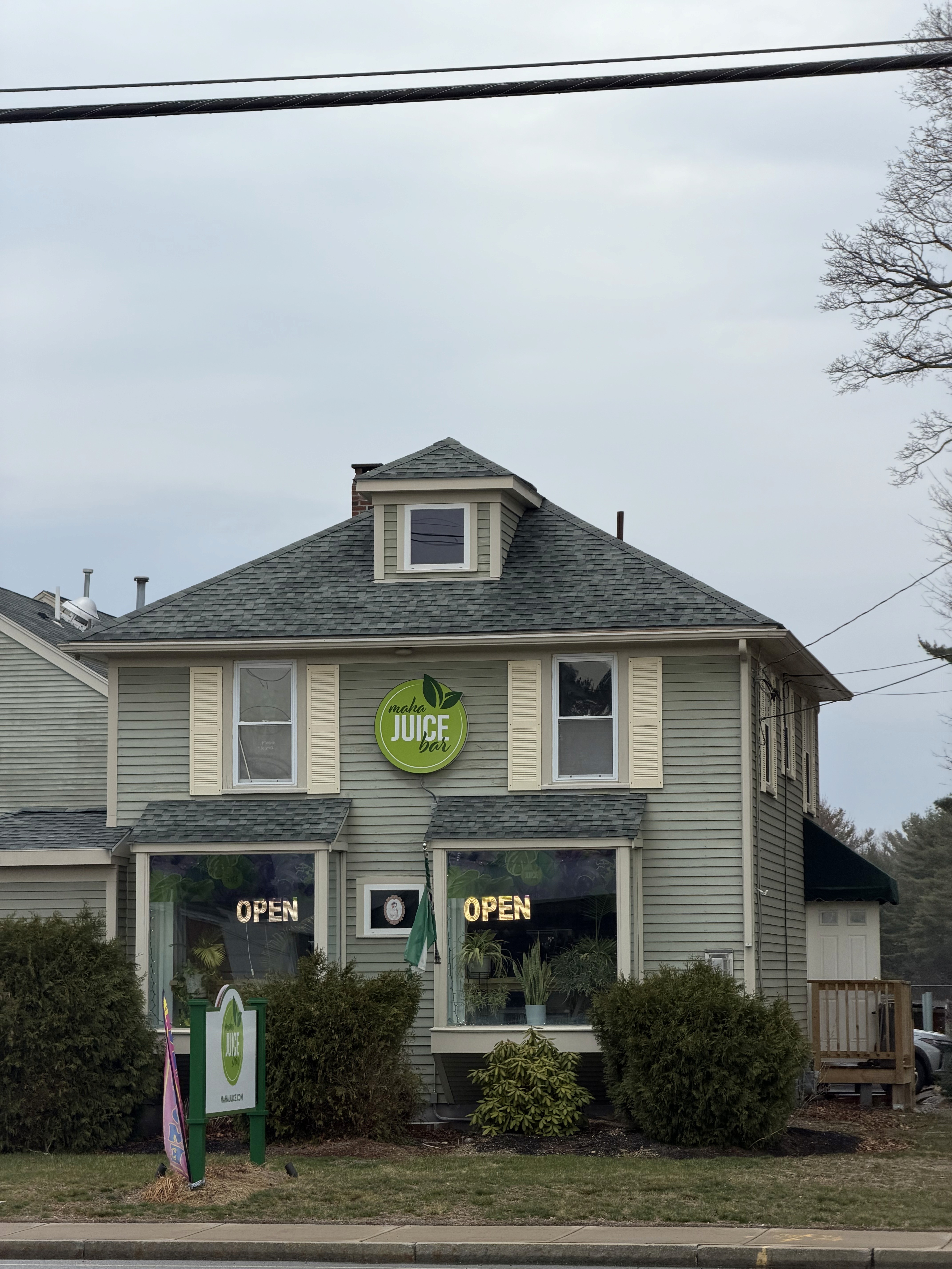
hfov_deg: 14.8
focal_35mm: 100
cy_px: 634
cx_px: 476
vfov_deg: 19.6
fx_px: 3667
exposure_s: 1/638
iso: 50
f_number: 2.8
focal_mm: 16.89
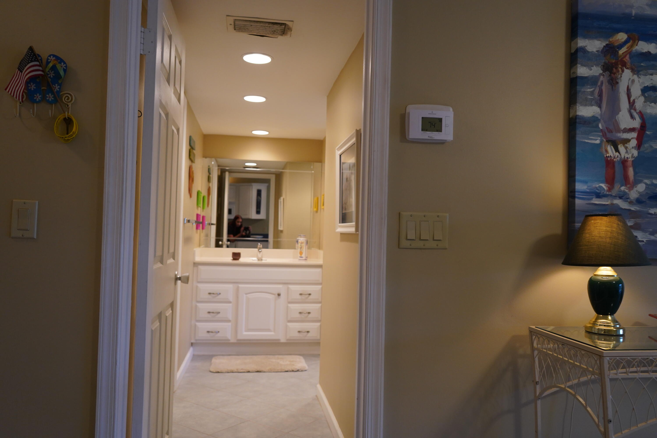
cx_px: 328
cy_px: 219
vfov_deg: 45.0
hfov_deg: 63.7
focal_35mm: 29
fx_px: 529
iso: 1600
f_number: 4
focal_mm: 29
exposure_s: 1/160
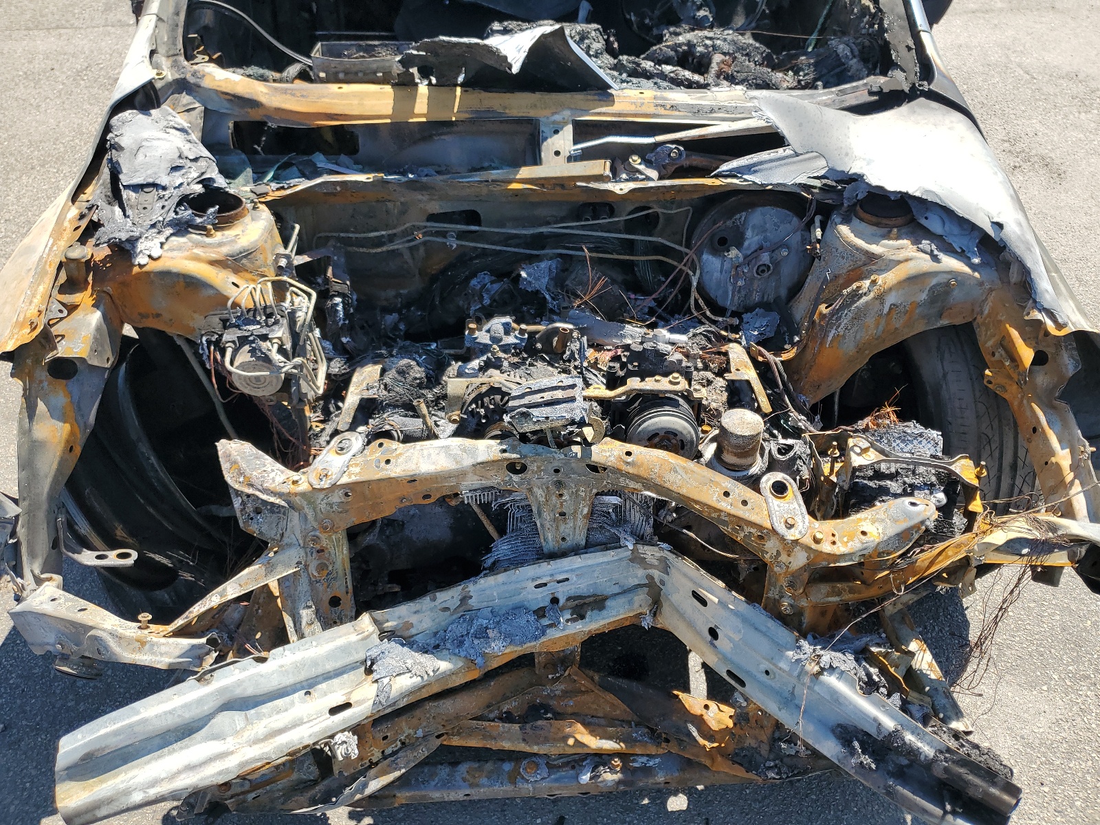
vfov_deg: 53.1
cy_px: 412
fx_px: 826
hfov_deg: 67.3
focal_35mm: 26
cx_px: 550
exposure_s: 1/1429
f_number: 1.5
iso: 50
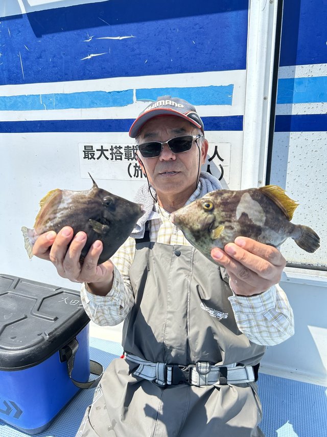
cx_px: 164
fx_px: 328
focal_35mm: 26
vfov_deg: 67.3
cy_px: 218
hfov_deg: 53.0
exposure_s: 1/2841
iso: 50
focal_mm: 5.7
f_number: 1.5
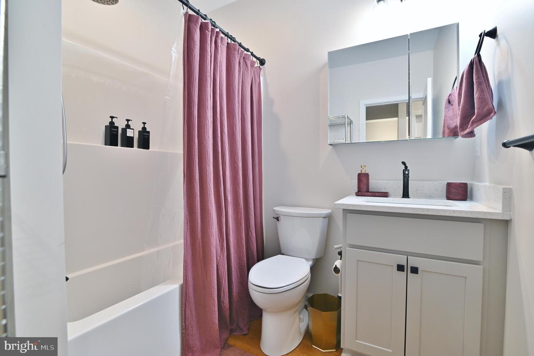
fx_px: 237
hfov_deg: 96.8
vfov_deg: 73.7
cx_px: 267
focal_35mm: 16
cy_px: 178
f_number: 4
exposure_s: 1/50
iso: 250
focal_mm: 16
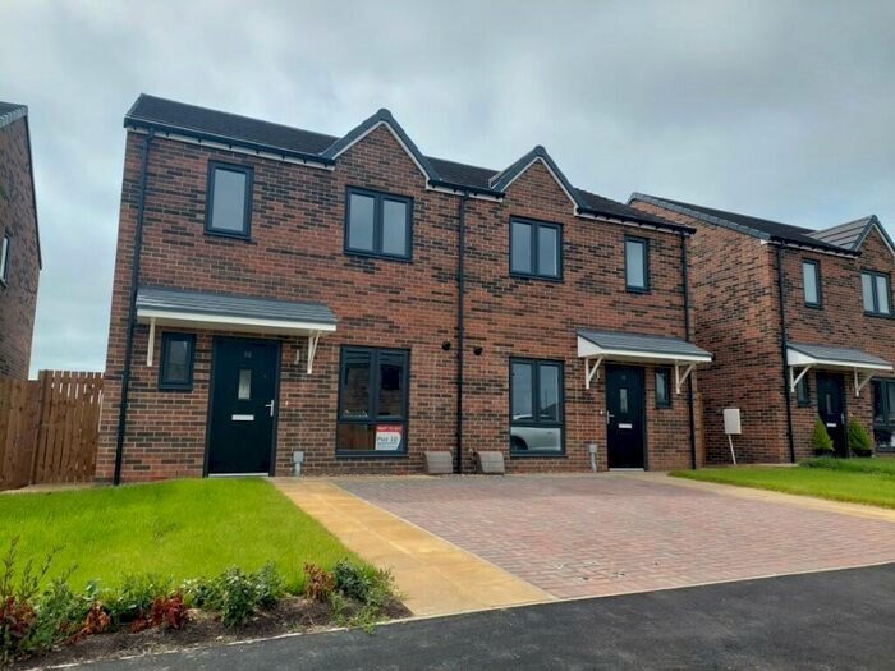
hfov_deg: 69.4
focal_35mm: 25
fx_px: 646
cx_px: 448
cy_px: 336
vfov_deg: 54.9
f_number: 1.8
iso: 40
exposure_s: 1/1440
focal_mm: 5.23
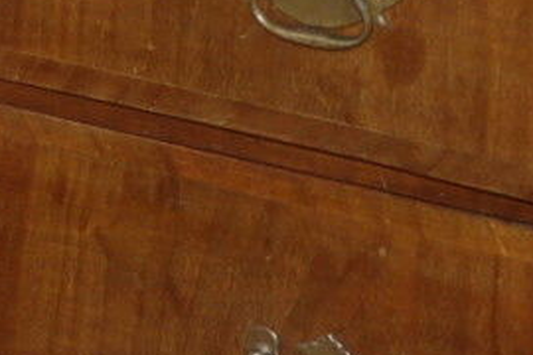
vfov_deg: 8.2
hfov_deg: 12.1
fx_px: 2472
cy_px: 217
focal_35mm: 167
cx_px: -18
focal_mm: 20
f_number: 3.8
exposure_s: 1/60
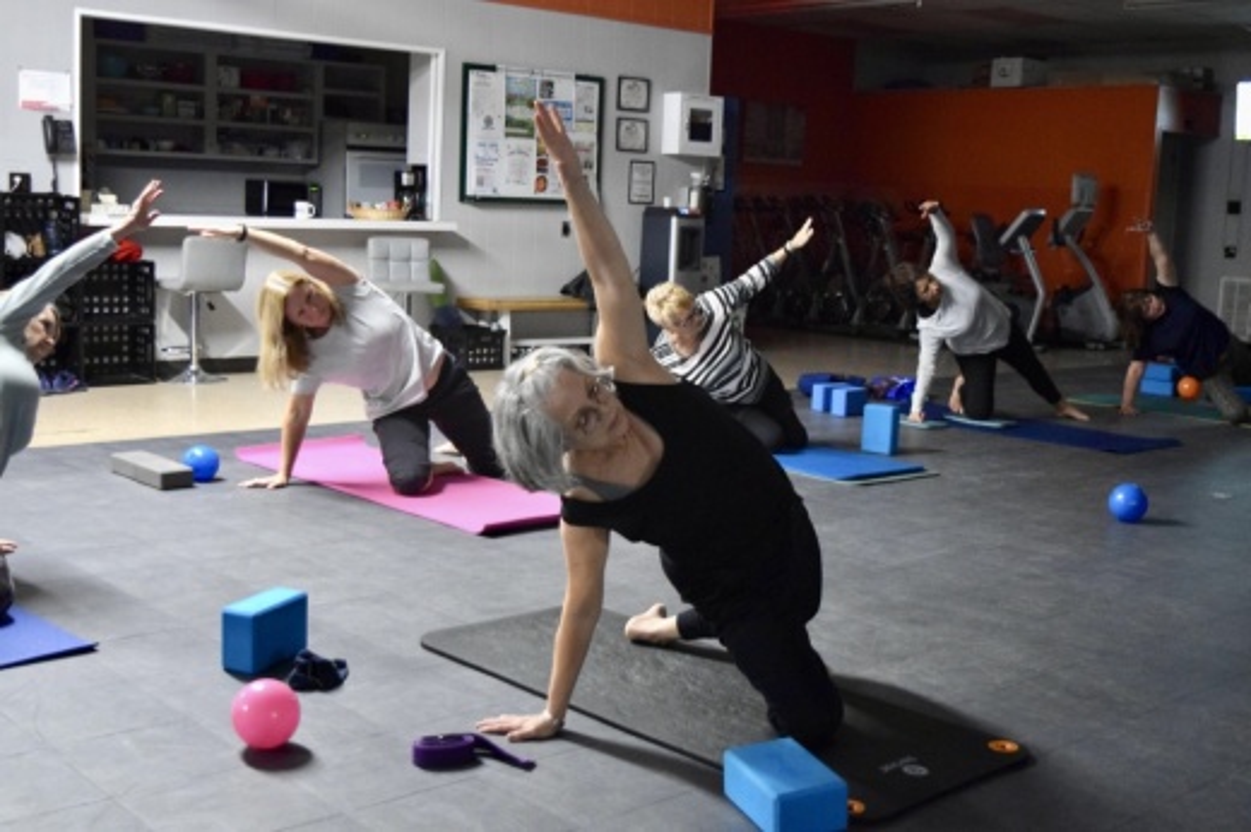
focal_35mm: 44
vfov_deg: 30.8
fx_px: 1511
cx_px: 626
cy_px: 416
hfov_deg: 45.0
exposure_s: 1/50
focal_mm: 29
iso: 3200
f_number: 4.2
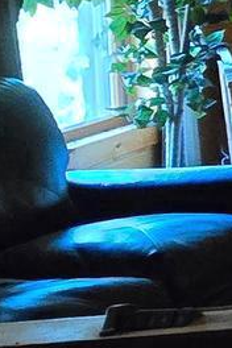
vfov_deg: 18.5
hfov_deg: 7.0
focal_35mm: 105
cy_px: -63
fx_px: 1015
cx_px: 1070
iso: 1600
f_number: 2.2
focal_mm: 2.2
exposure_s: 1/40
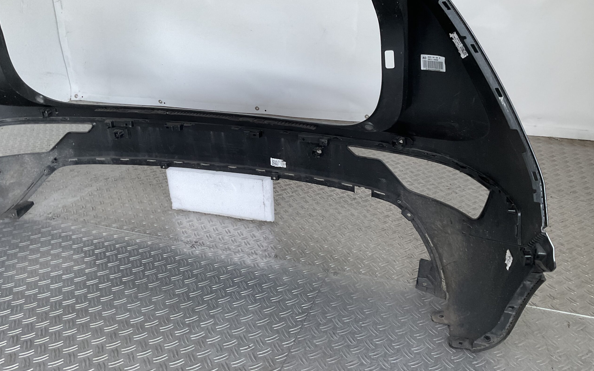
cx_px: 297
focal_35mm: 31
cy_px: 150
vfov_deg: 40.4
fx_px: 502
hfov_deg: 61.2
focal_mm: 3
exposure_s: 1/50
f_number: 1.8
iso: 80
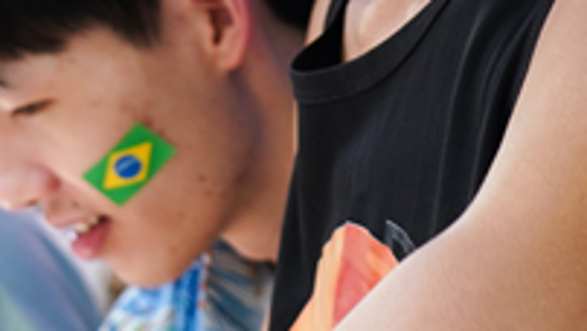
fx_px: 3910
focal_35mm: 251
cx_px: 346
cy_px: -78
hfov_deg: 8.6
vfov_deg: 4.8
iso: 500
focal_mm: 55
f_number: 4
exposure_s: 1/40
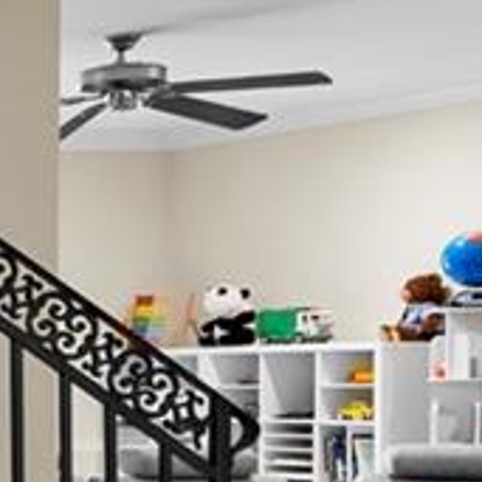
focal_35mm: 127
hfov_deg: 8.7
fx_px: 2001
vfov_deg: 13.7
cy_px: 397
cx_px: -1291
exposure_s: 1/3
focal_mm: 16
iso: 400
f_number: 8
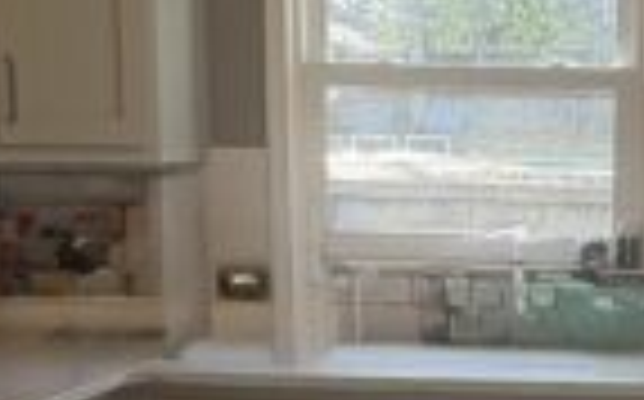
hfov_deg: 23.7
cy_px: 404
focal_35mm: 83
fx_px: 1455
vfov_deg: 15.4
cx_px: 667
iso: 125
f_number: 2.2
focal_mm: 2.22
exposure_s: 1/120
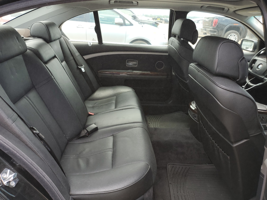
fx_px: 201
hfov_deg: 67.3
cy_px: 100
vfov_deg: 53.1
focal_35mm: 26
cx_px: 134
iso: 50
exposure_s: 1/222
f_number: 1.5
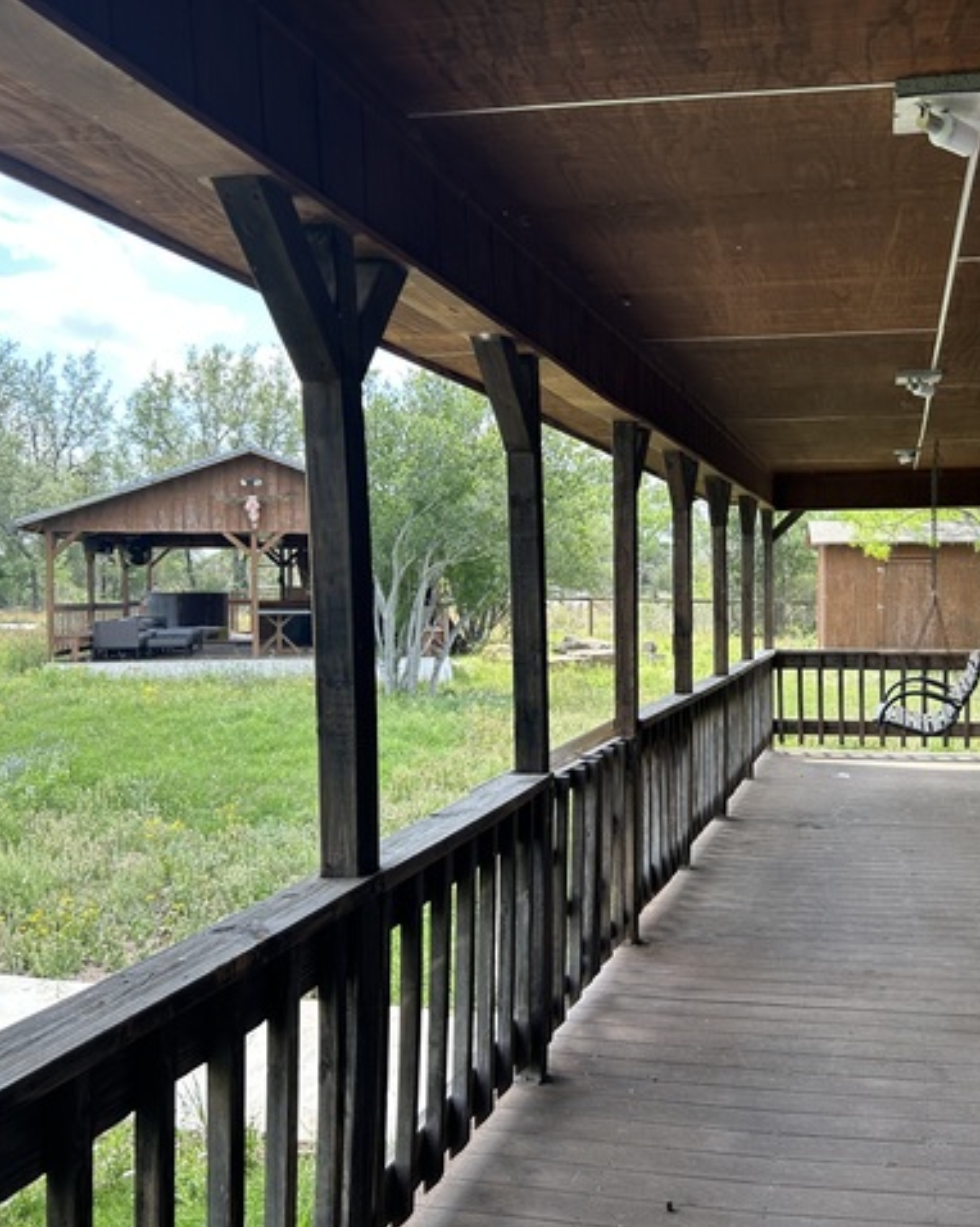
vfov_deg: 52.9
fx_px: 1233
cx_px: 708
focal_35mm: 34
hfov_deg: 42.3
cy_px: 614
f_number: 1.5
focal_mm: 5.7
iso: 50
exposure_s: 1/539
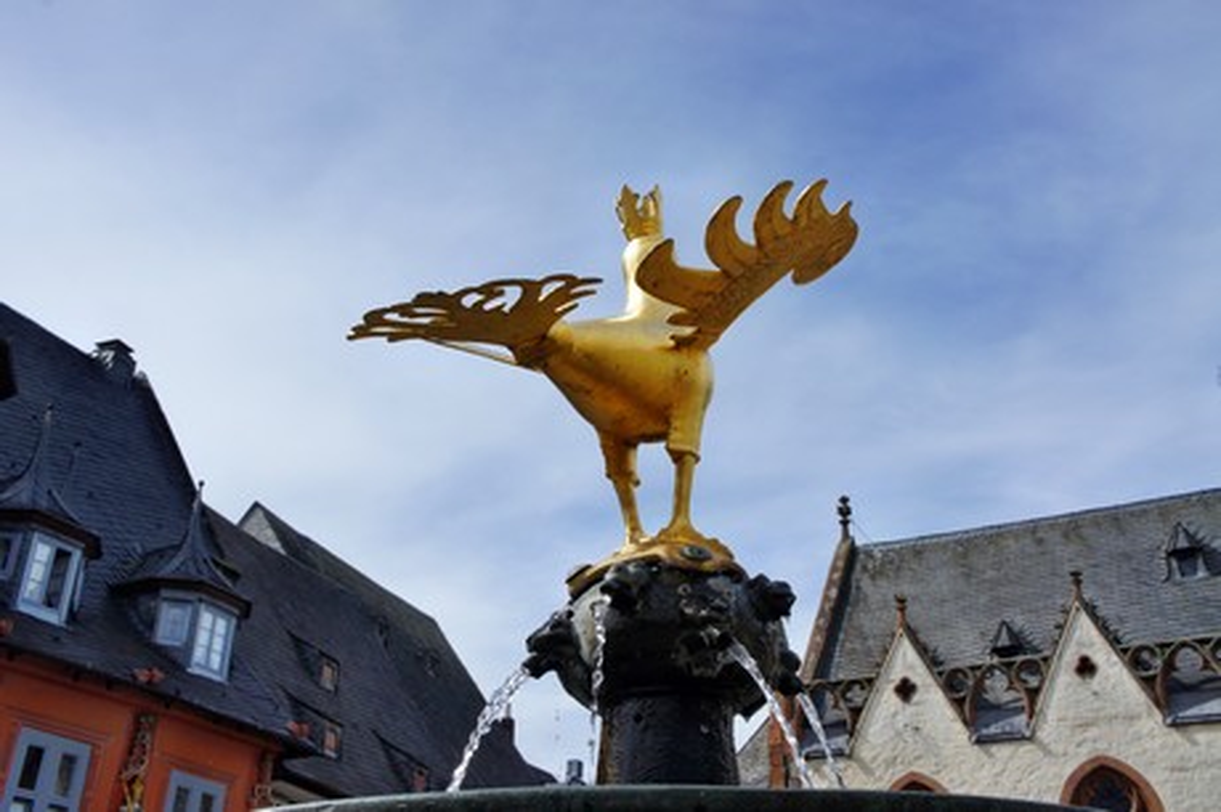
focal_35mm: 38
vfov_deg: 35.4
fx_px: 1271
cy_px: 406
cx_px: 610
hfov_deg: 51.3
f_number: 11
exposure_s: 1/320
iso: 200
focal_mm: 25
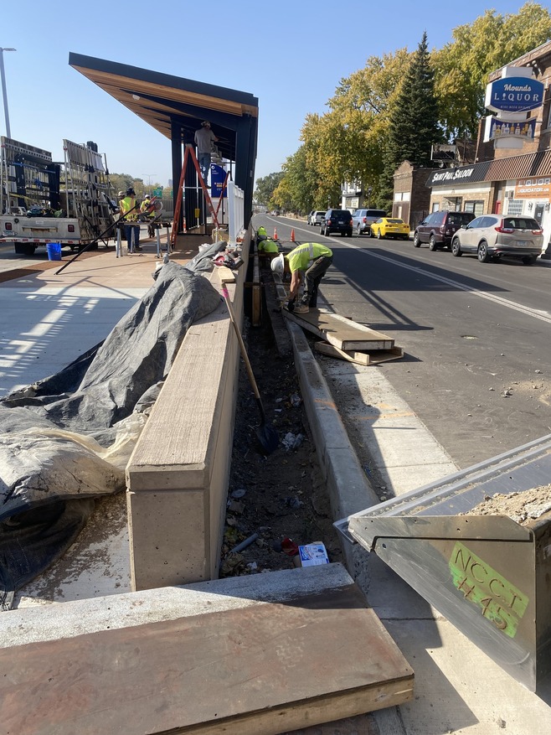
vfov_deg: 67.3
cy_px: 368
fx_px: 552
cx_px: 276
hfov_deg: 53.1
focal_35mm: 26
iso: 32
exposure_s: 1/1898
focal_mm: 4.25
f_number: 1.8
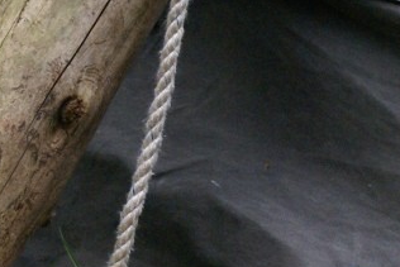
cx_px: 268
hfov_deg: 8.5
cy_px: 269
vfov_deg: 5.6
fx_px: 2701
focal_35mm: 243
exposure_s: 1/1250
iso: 400
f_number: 5.6
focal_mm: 50
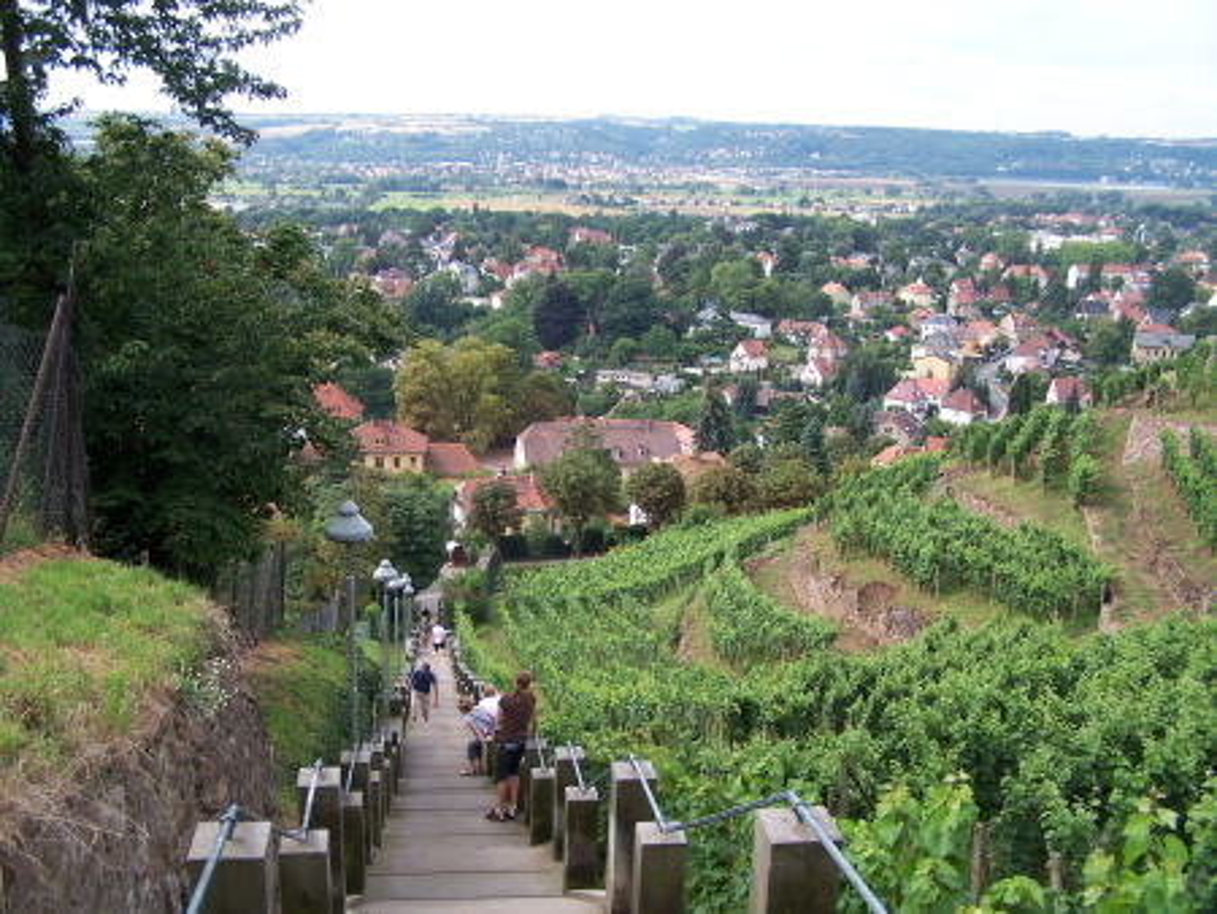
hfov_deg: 49.0
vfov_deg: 37.8
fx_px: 1337
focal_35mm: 38
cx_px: 608
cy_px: 457
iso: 80
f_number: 2.8
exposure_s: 1/500
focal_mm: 6.3
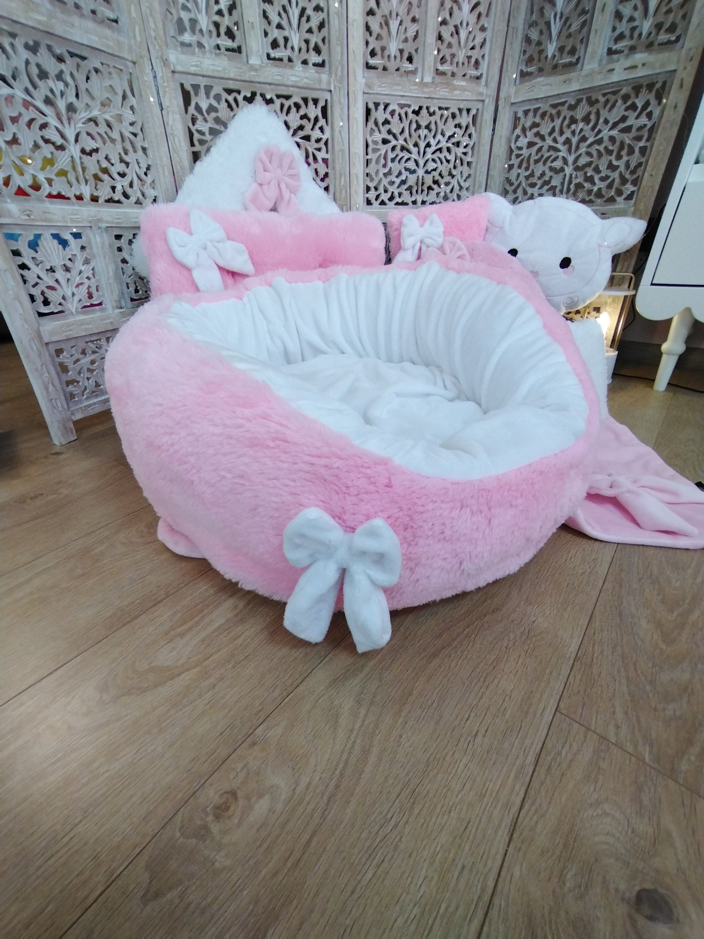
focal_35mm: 16
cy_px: 470
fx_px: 434
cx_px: 352
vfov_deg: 94.5
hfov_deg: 78.1
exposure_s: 1/60
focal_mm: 1.68
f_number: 2.2
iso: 468
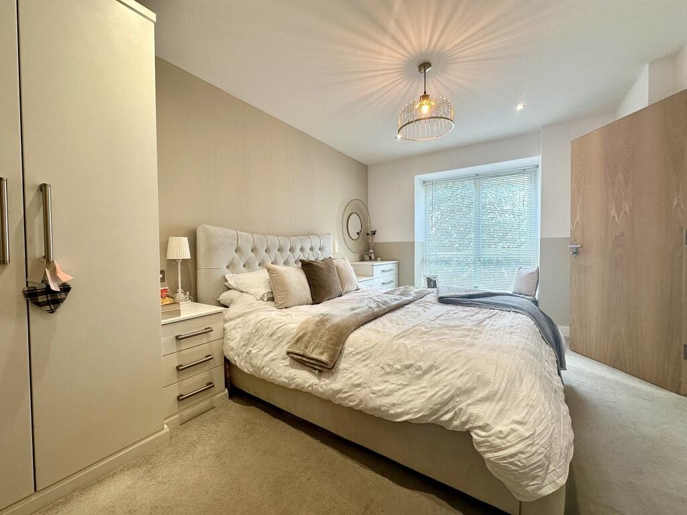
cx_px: 344
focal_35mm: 14
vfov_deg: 85.7
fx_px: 278
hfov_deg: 102.1
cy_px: 258
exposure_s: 1/100
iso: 80
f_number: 2.2
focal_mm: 2.22
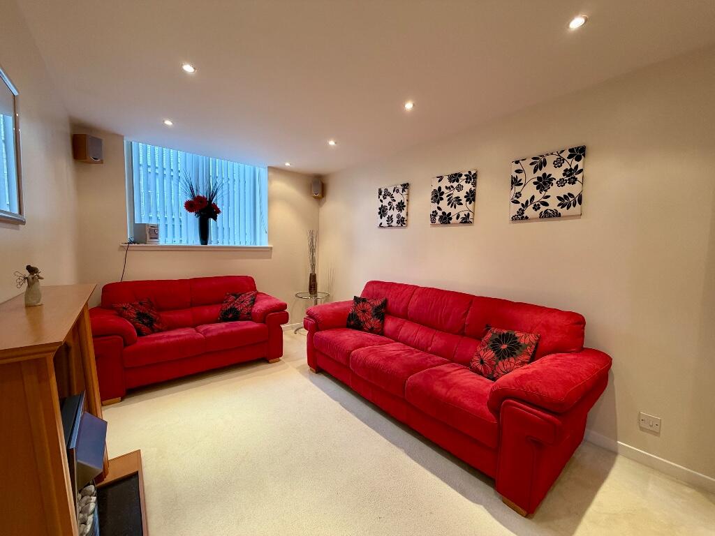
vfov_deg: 85.7
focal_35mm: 14
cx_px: 358
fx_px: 289
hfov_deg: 102.1
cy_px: 268
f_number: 2.2
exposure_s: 1/100
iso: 200
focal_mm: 2.22
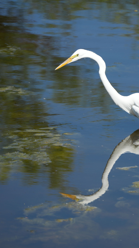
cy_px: 124
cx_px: 121
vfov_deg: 5.0
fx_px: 2818
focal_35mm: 430
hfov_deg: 2.8
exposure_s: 1/500
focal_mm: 273
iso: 125
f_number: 6.3
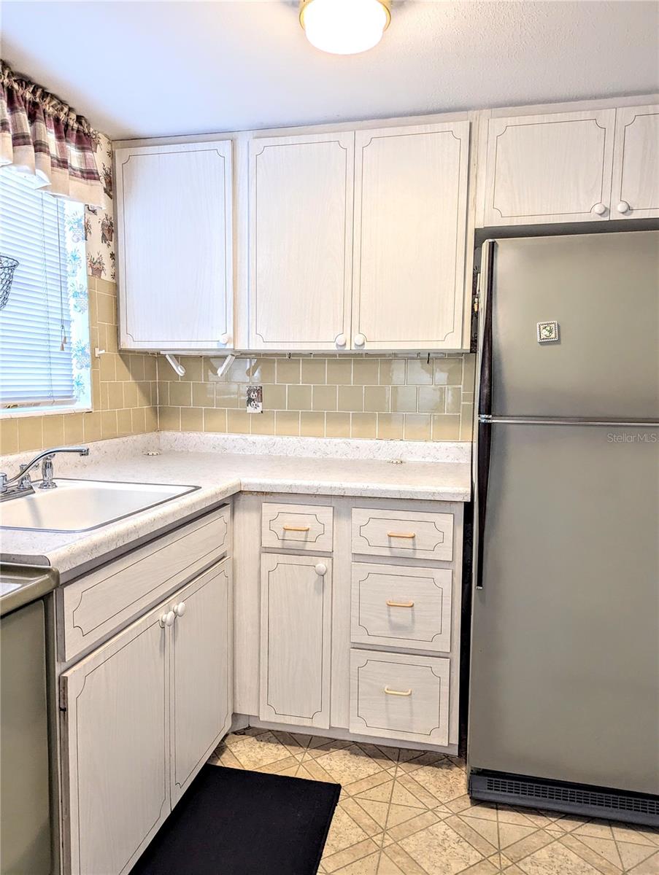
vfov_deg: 71.5
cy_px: 438
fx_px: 608
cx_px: 330
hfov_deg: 56.9
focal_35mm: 24
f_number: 1.85
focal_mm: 6.81
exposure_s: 1/120
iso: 231
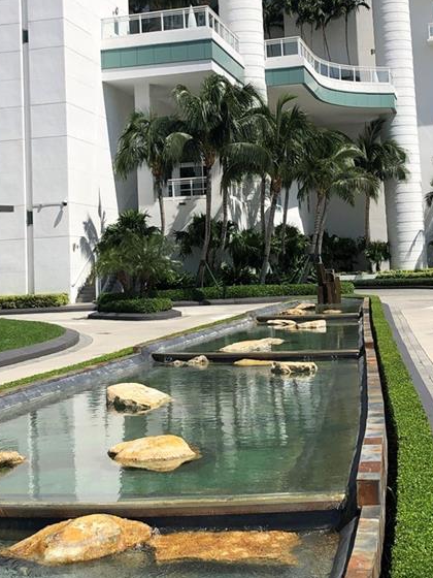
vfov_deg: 31.7
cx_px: 201
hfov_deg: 24.4
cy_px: 163
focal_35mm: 60
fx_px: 1001
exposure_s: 1/3745
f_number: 1.8
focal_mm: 4
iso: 25
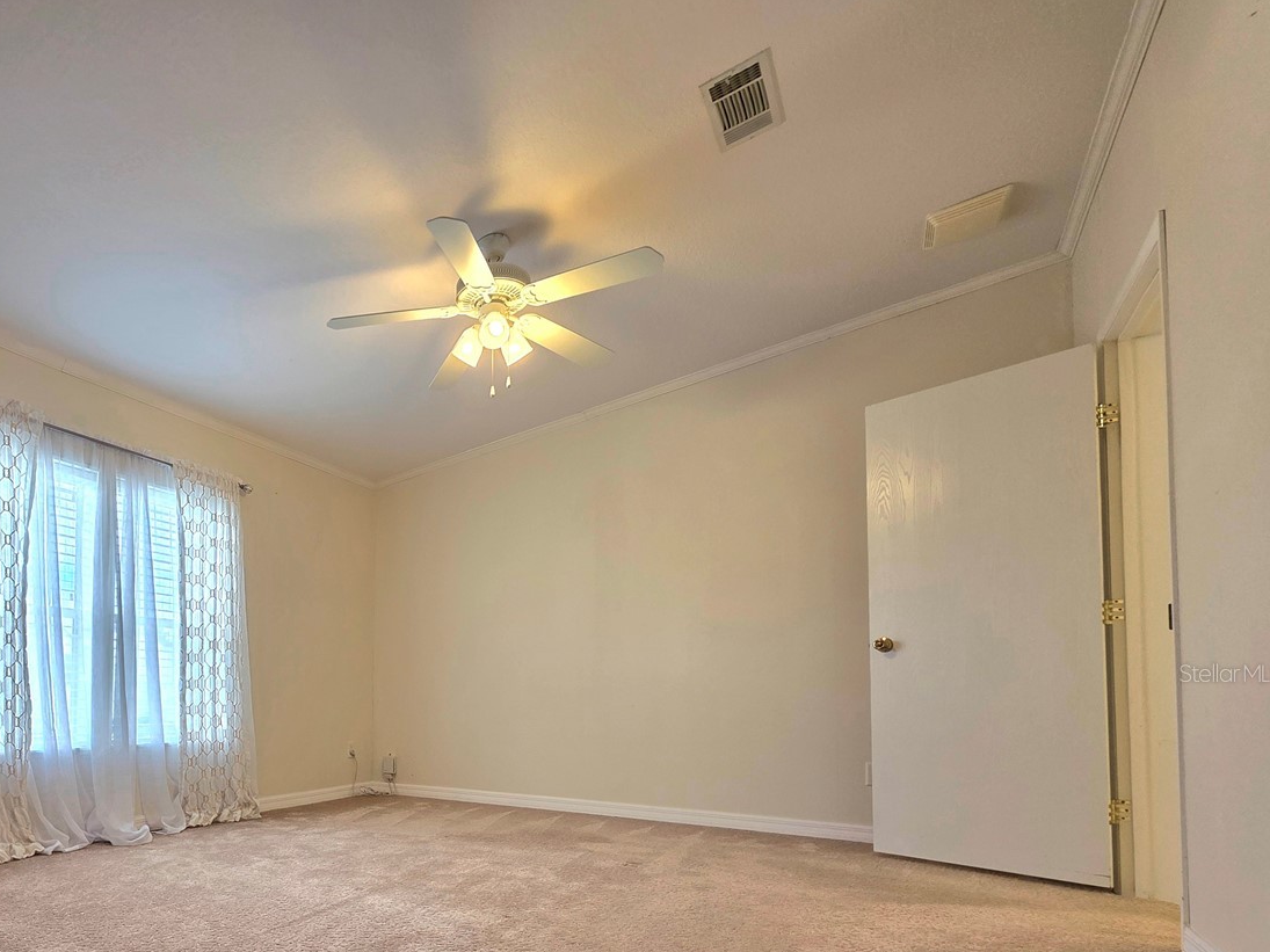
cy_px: 673
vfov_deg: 65.8
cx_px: 361
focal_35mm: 19
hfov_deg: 79.9
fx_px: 697
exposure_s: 1/120
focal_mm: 2.2
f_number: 1.9
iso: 125
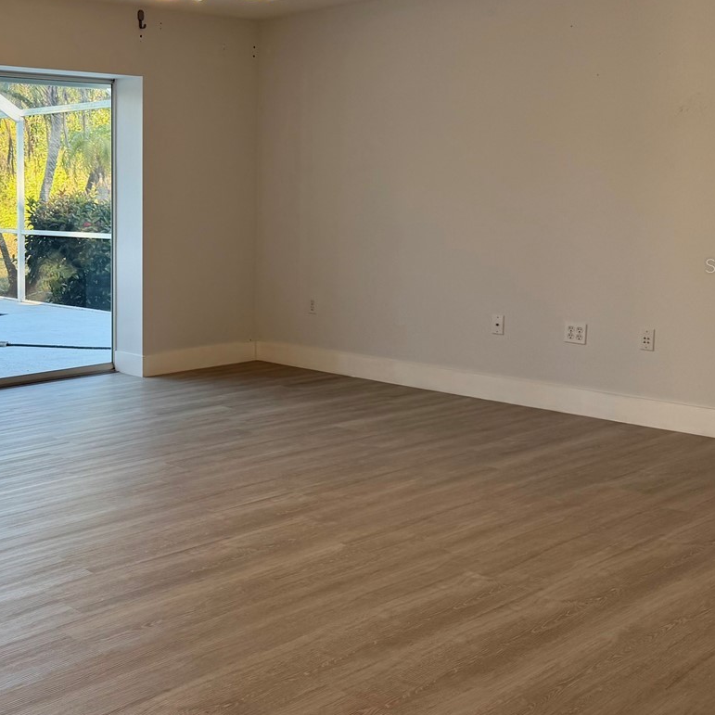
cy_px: 265
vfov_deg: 38.1
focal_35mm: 44
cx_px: 51
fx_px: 1028
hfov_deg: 35.7
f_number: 1.78
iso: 80
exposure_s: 1/177
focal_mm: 6.76
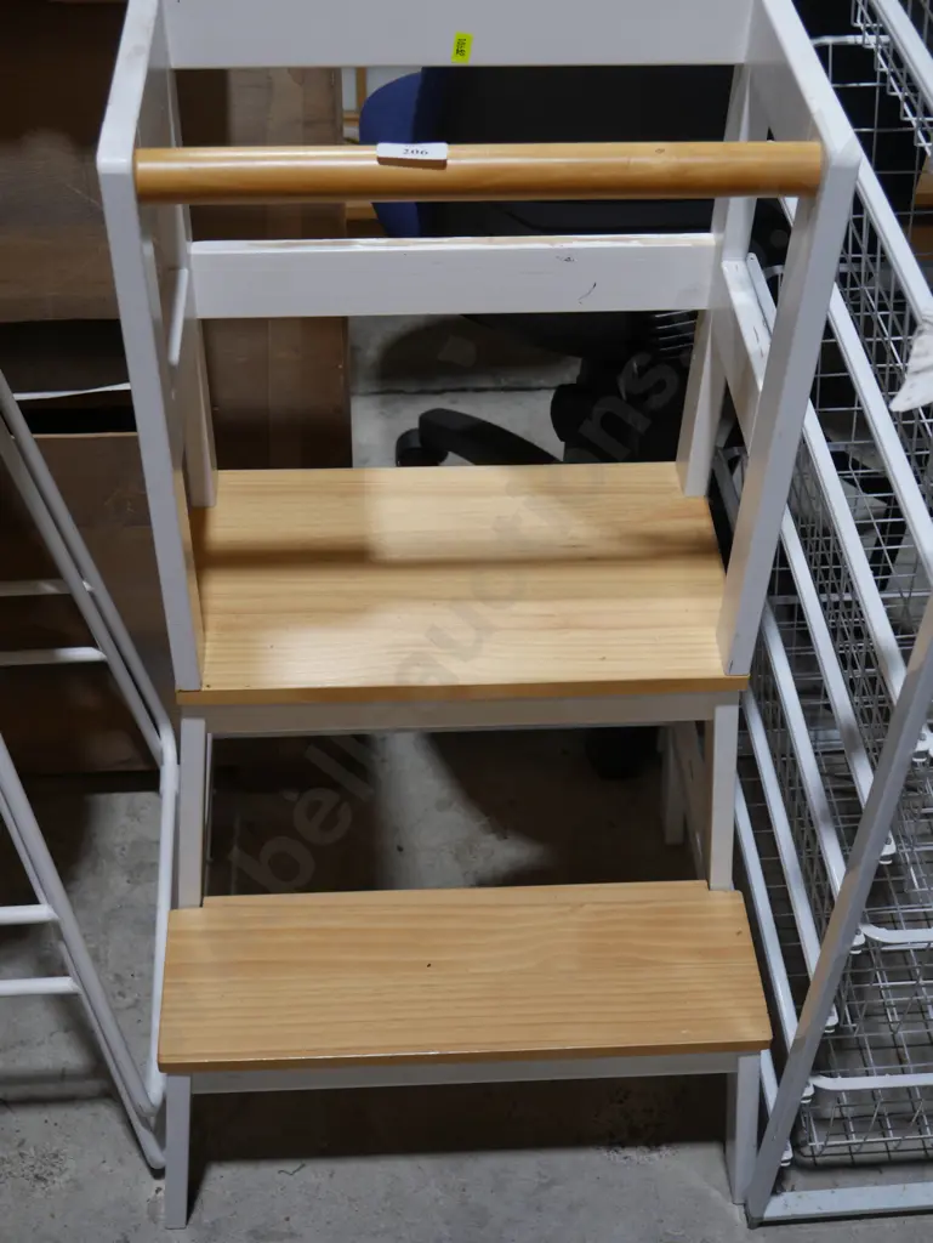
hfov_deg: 31.5
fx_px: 1652
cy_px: 622
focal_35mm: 46
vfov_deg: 41.2
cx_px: 466
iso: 200
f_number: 5.1
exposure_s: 1/80
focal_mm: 23
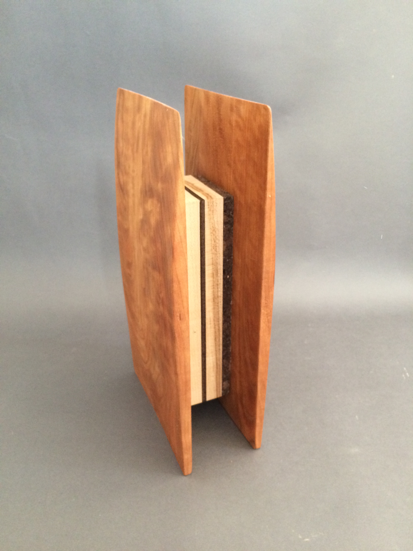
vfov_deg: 61.7
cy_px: 276
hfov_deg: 48.2
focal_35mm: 29
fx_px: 461
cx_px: 206
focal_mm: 4.15
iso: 320
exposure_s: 1/15
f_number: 2.2
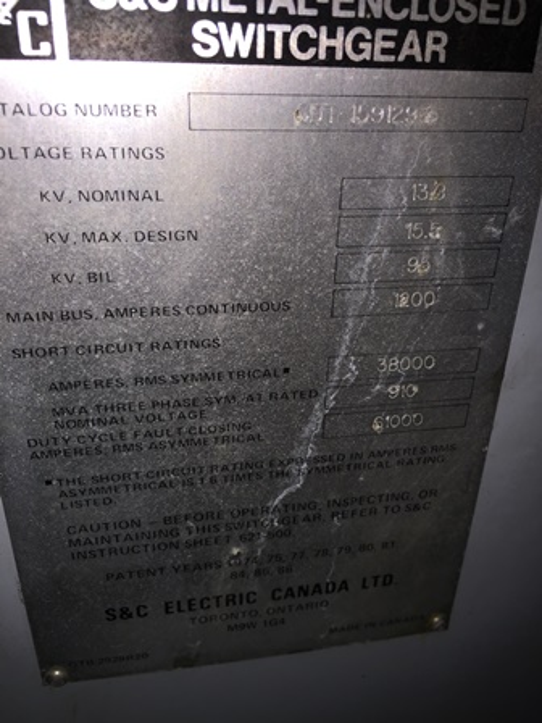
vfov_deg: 61.7
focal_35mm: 29
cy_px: 362
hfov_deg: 48.2
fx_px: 605
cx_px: 271
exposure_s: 1/366
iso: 32
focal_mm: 4.15
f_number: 2.2
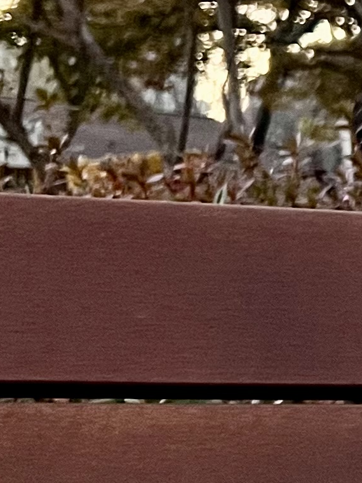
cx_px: 873
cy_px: 262
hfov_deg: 9.5
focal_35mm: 138
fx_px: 1924
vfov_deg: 14.3
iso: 250
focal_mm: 5.7
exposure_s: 1/60
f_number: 1.5
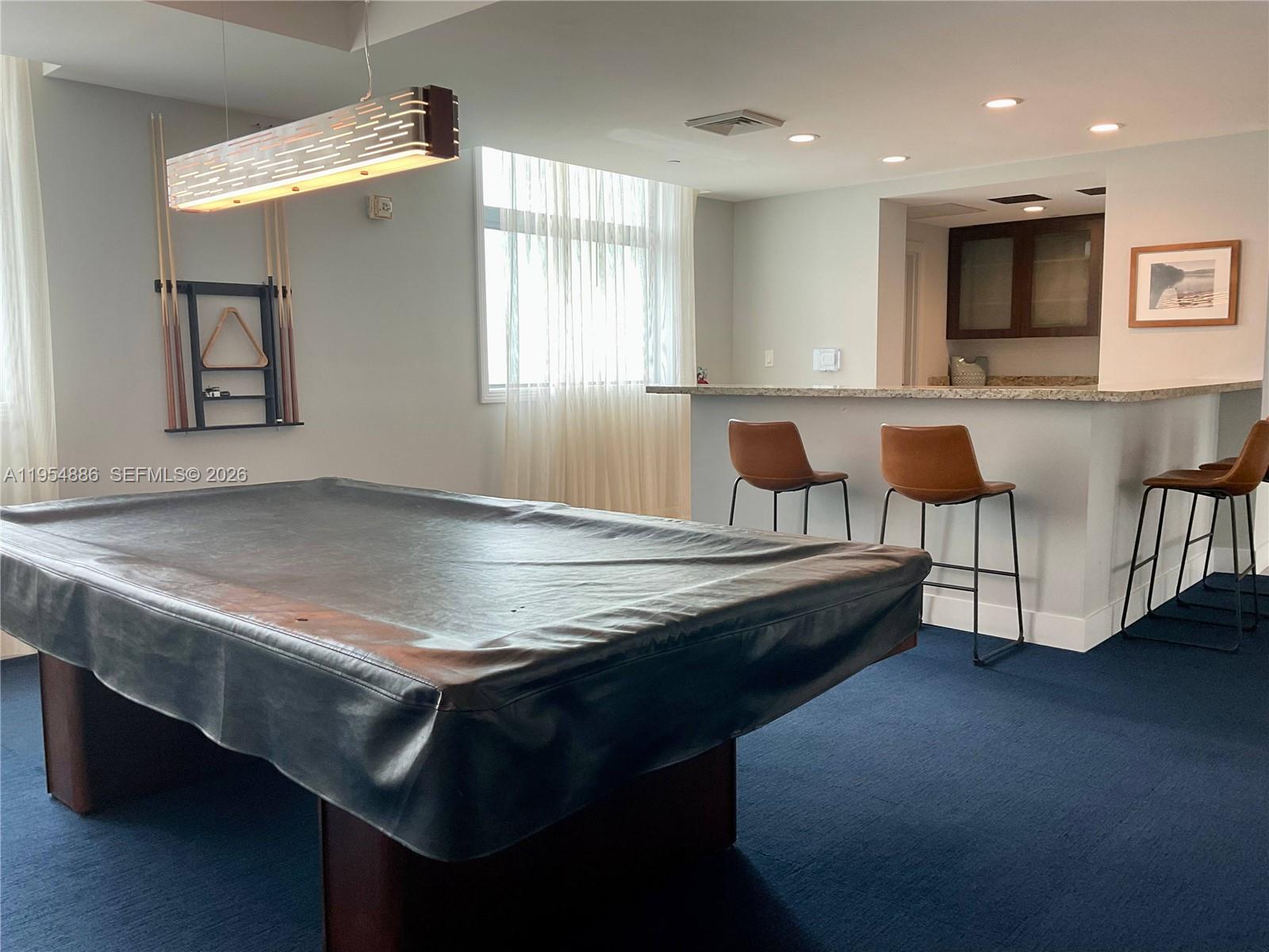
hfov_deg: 61.7
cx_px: 634
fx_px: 1063
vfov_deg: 48.2
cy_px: 476
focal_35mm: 29
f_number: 1.8
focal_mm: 3
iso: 50
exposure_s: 1/120
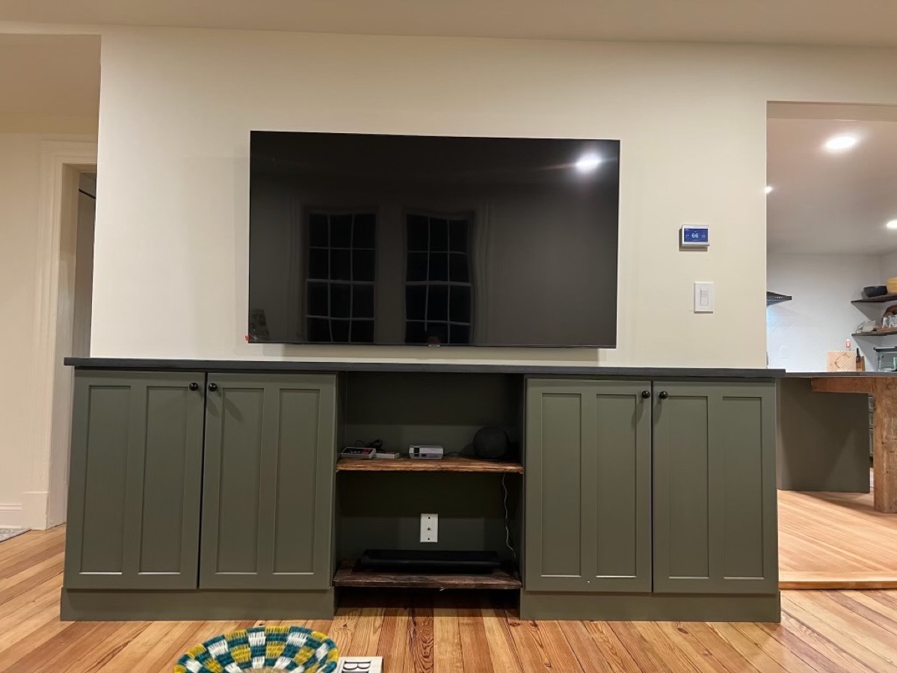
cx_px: 448
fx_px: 674
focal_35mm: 26
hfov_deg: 67.3
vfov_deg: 53.1
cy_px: 336
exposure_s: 1/60
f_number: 1.5
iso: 320
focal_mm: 5.7
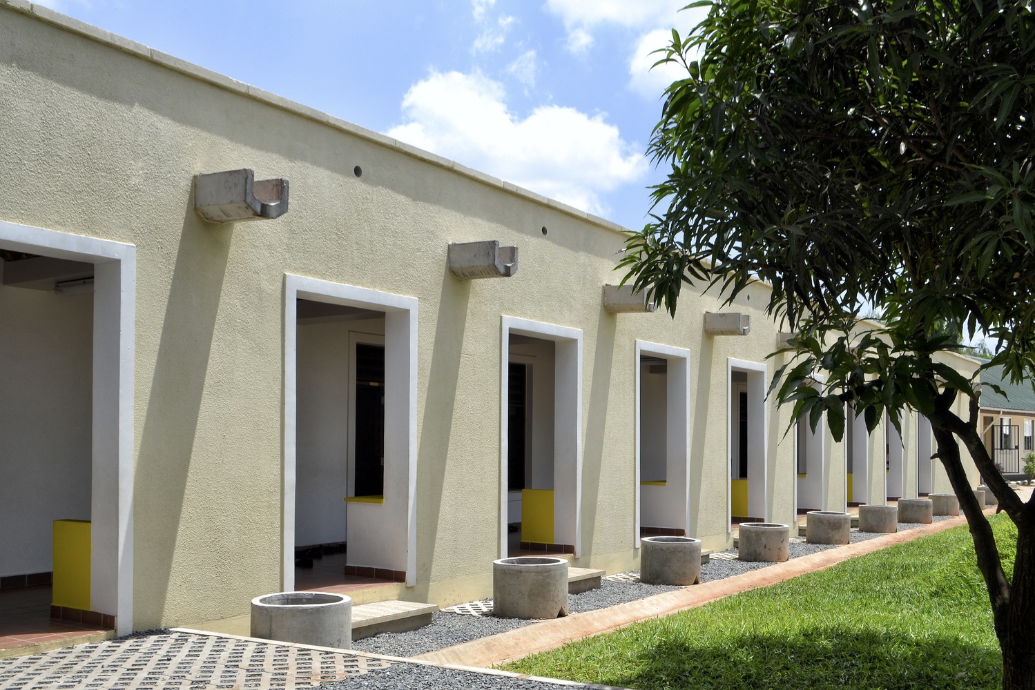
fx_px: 949
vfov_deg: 40.0
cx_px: 518
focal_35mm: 33
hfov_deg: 57.2
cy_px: 345
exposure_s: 1/125
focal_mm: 22
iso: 100
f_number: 11
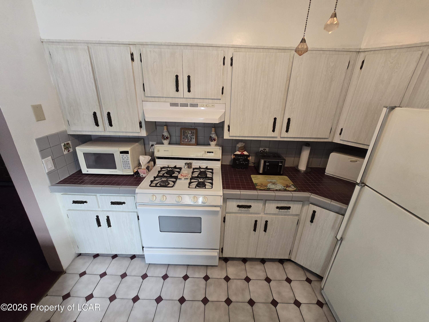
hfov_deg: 106.2
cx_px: 214
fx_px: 161
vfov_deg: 89.9
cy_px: 161
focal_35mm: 13
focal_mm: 2.2
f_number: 2.2
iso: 400
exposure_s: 1/60
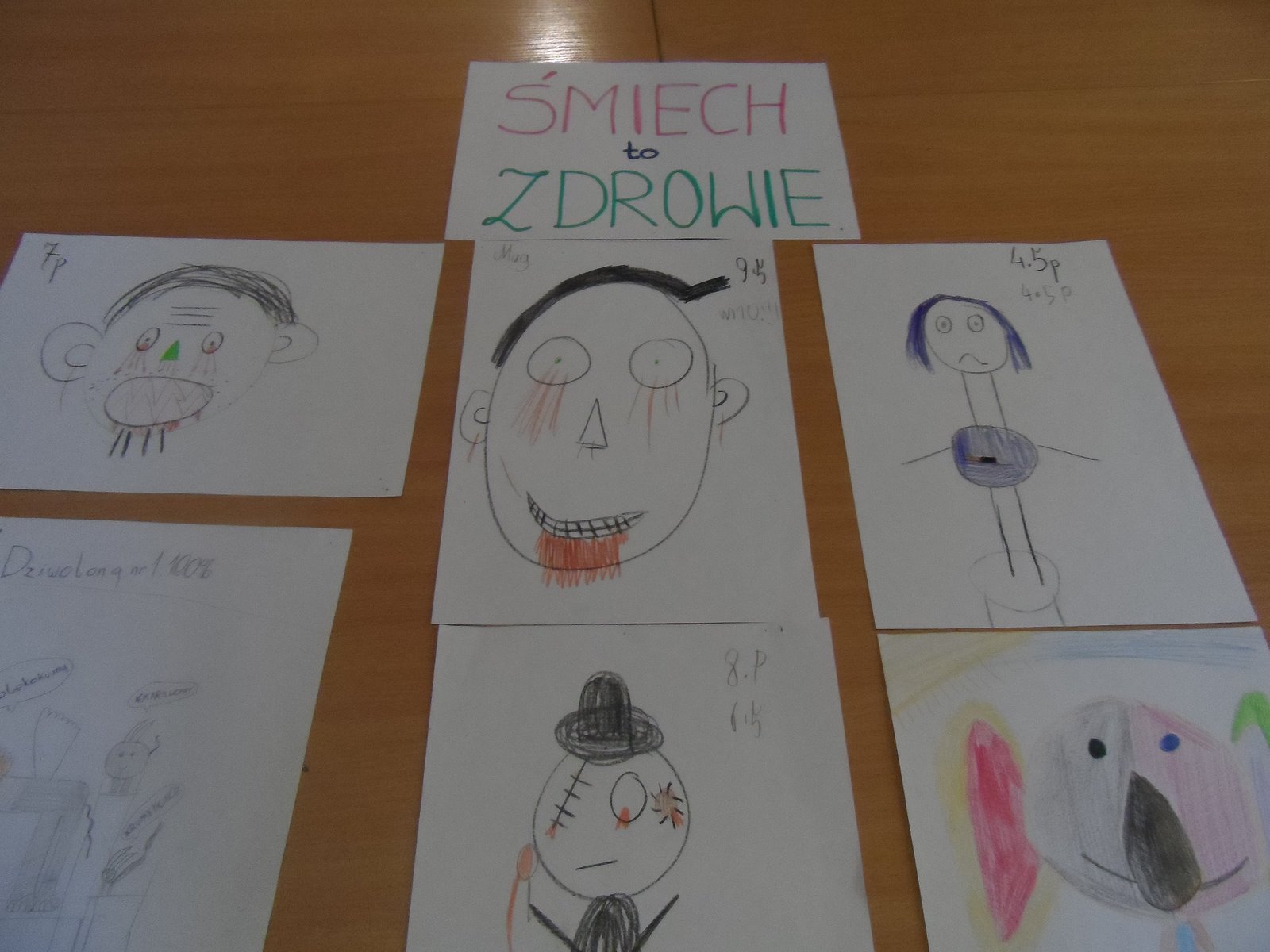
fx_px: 881
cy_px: 476
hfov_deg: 71.6
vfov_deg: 56.8
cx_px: 635
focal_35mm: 24
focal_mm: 4
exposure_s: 1/30
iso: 640
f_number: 3.2
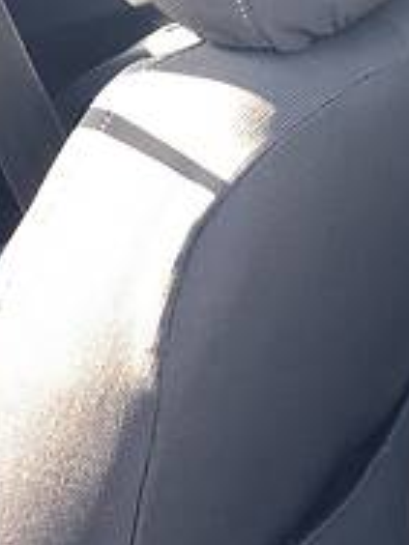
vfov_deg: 11.9
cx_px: 627
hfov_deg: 8.7
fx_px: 2615
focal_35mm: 166
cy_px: 400
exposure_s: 1/60
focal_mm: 6
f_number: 2.4
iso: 50
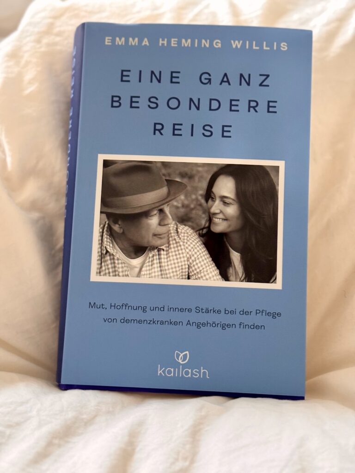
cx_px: 178
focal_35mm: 48
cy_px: 236
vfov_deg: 39.7
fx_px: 656
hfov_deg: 30.3
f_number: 1.78
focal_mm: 6.76
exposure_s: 1/30
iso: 640
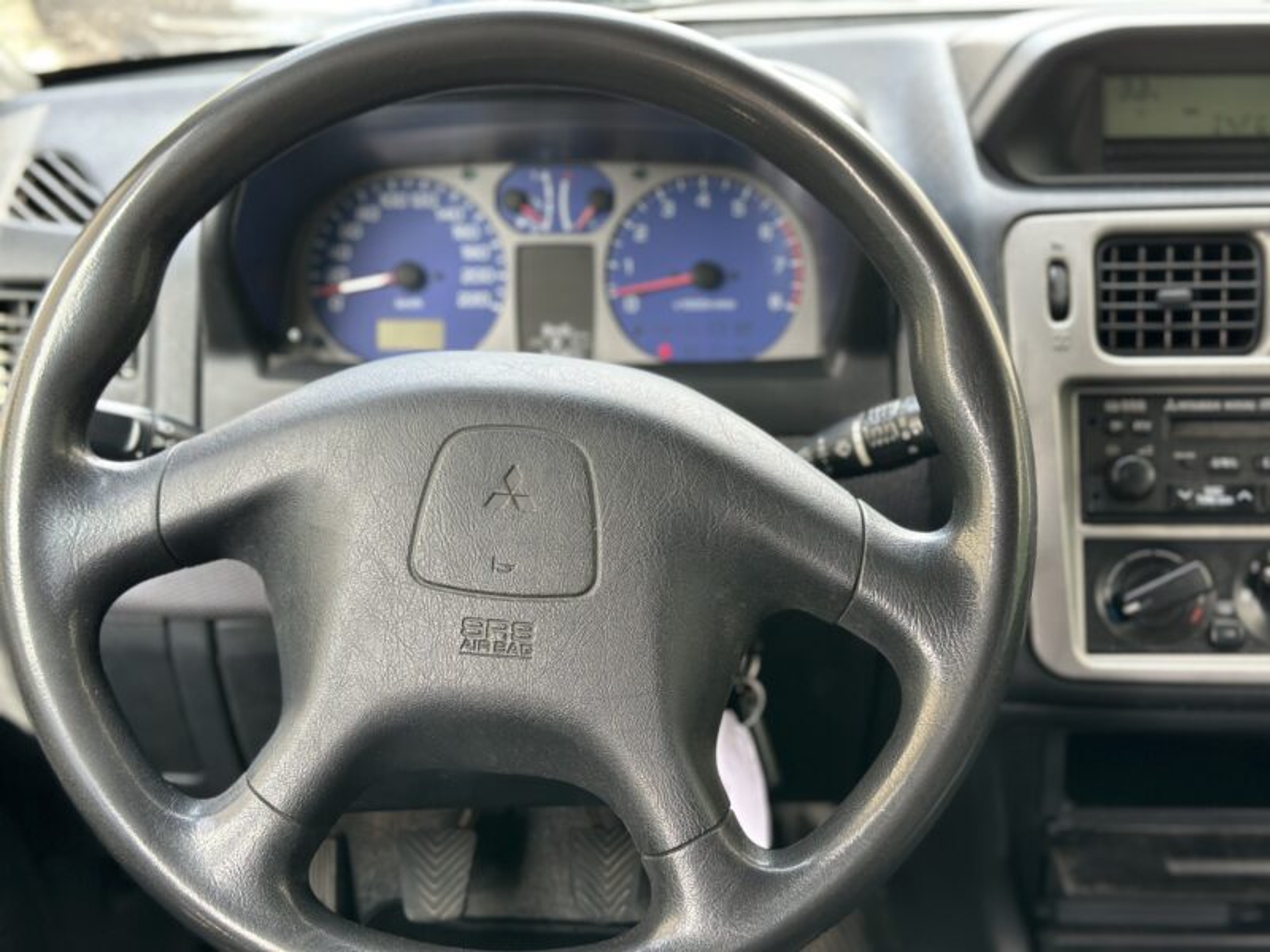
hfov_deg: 39.7
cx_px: 635
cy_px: 476
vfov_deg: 30.3
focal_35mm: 48
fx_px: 1761
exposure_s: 1/96
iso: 125
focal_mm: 6.86
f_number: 1.78
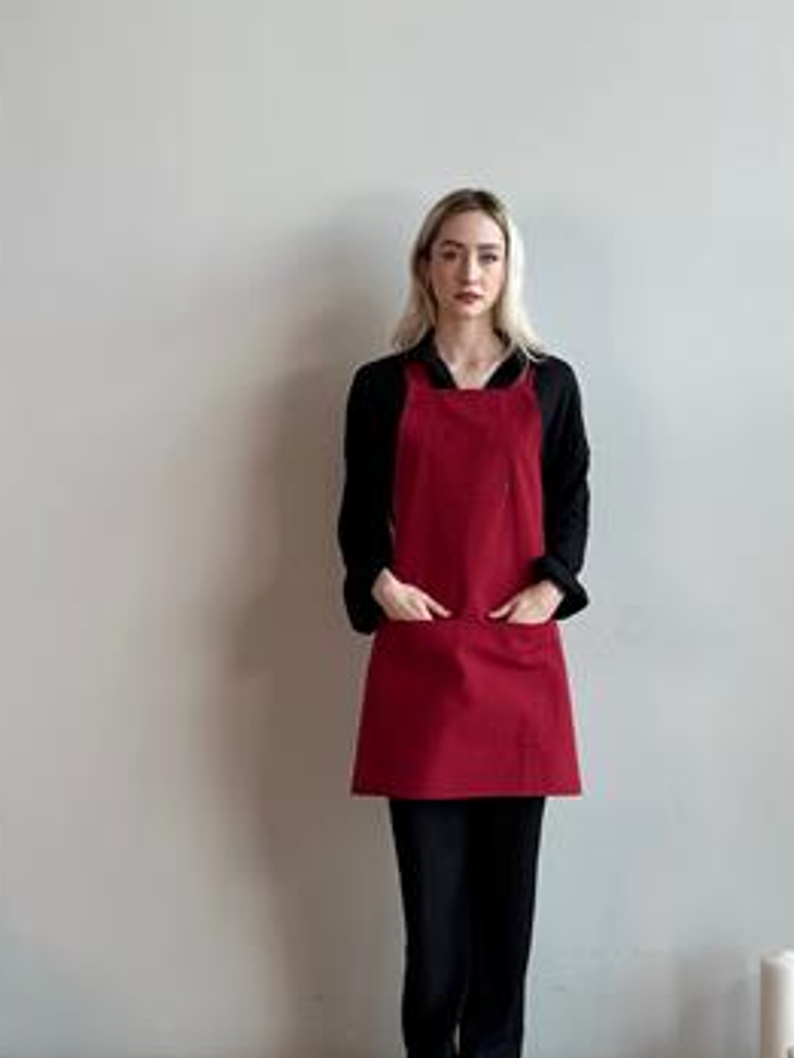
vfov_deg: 33.8
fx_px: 1743
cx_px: 453
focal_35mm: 57
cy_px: 552
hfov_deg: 25.6
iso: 80
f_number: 1.78
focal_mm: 6.86
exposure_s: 1/100
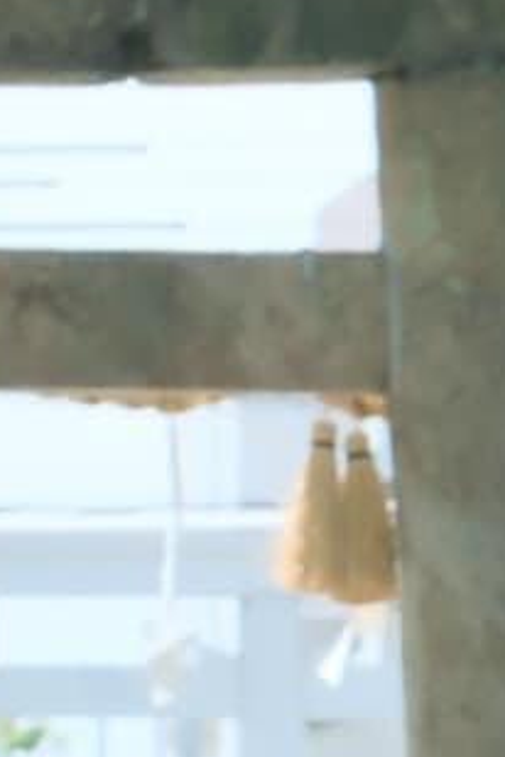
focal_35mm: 349
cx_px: -42
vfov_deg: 5.6
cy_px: 1992
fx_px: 7343
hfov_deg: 3.9
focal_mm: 36.1
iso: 800
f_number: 7.1
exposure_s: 1/320
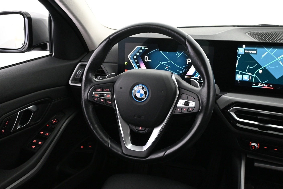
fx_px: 311
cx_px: 150
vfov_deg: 33.8
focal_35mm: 40
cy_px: 91
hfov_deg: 48.9
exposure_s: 1/20
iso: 1600
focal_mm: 23
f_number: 4.2
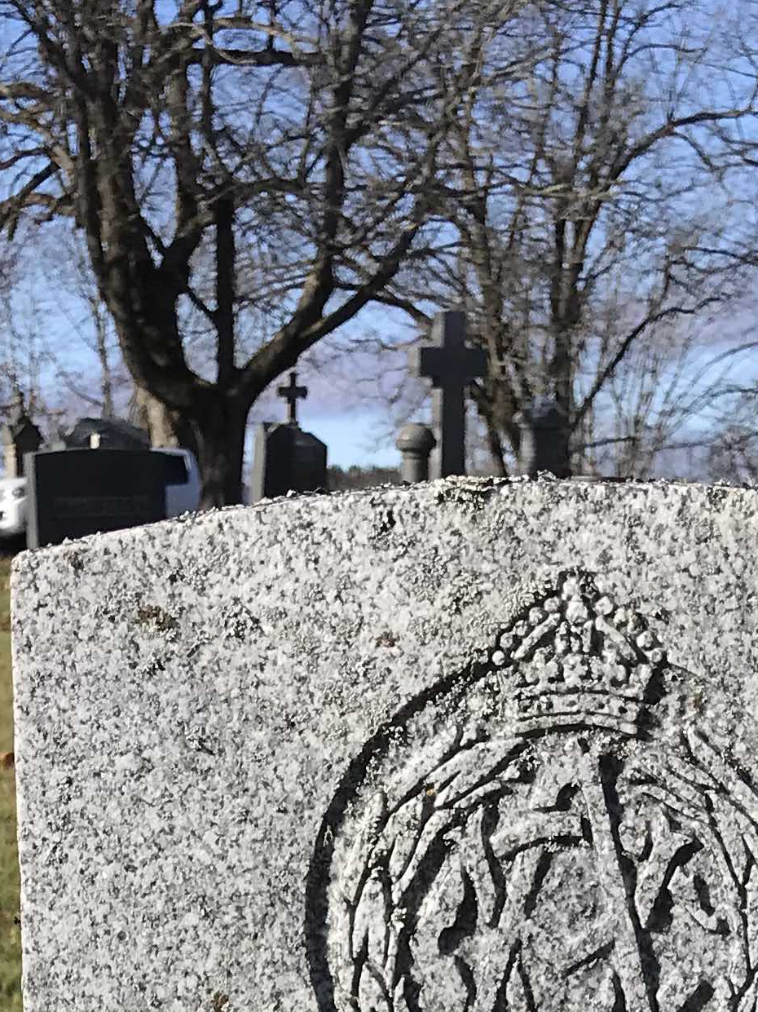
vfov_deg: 18.5
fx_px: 2658
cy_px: 1617
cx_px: 290
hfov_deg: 16.2
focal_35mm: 91
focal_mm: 3.99
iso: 20
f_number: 1.8
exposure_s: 1/2740
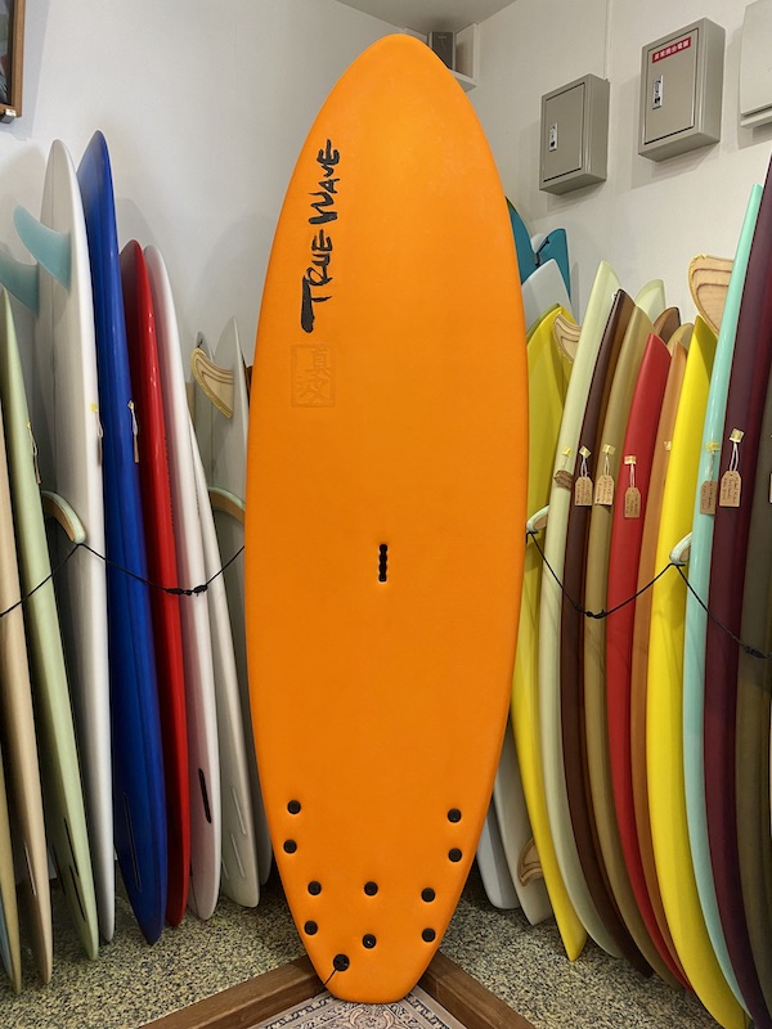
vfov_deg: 67.3
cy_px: 514
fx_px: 773
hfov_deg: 53.1
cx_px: 386
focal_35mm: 26
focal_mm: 4.25
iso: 125
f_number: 1.8
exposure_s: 1/92
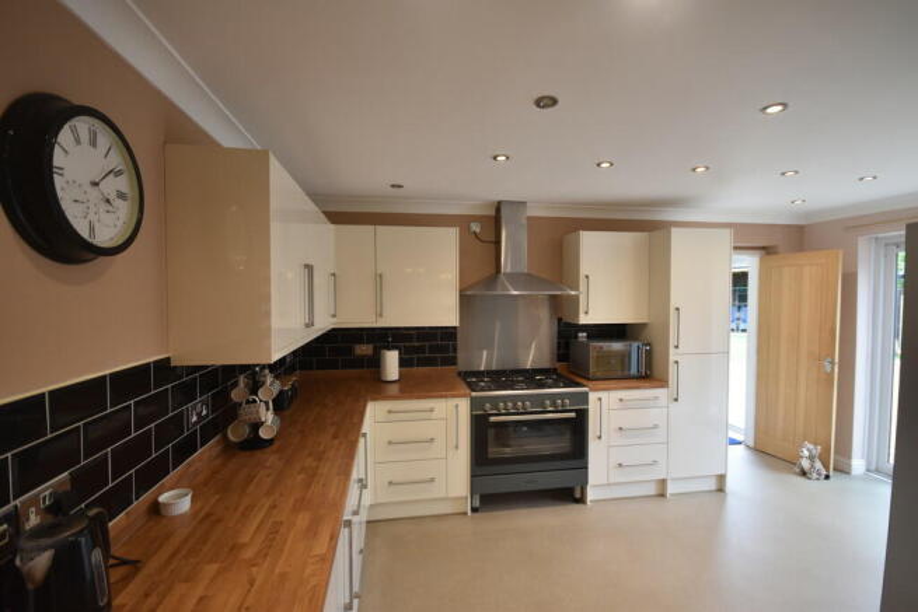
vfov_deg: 77.4
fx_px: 383
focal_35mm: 15
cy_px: 306
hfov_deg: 100.4
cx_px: 459
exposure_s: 1/60
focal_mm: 10
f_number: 4
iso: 450
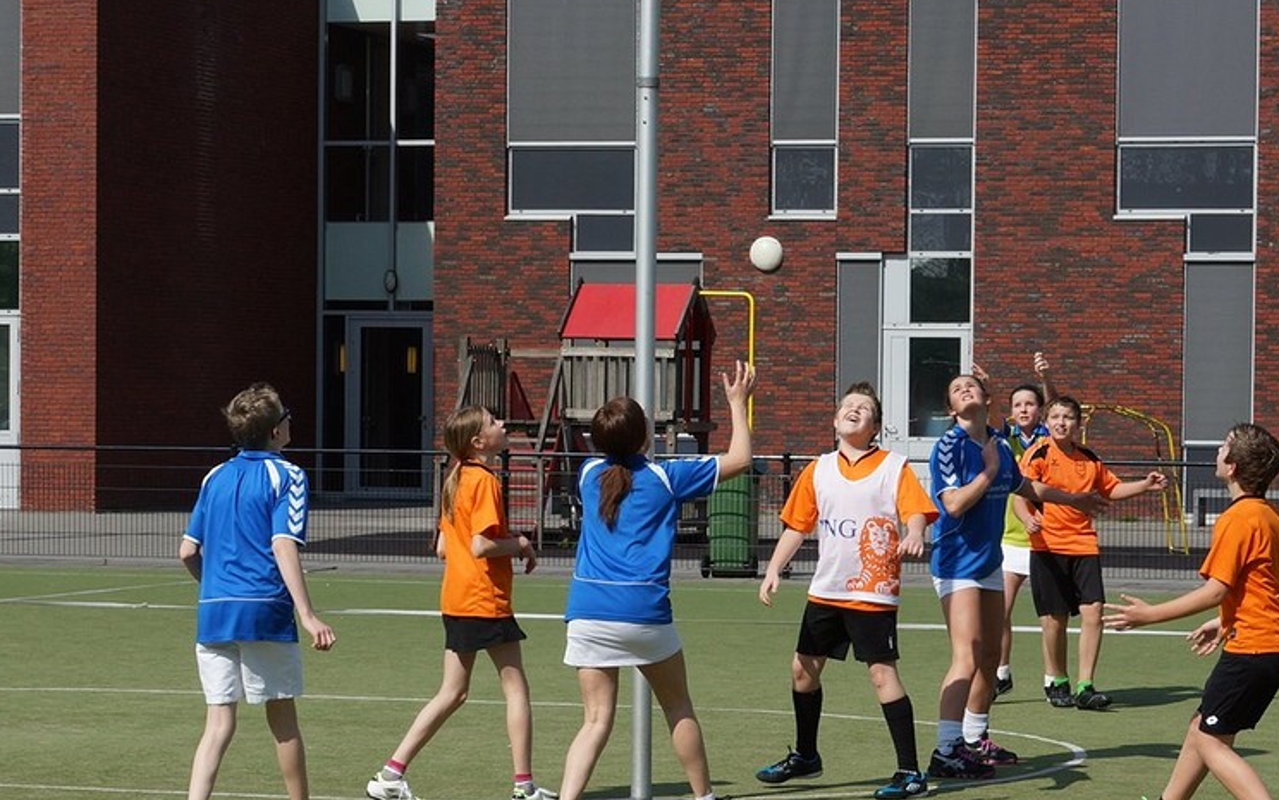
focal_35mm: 74
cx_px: 753
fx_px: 2569
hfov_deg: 27.9
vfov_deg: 17.7
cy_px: 343
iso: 100
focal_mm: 35
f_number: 7.1
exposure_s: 1/500
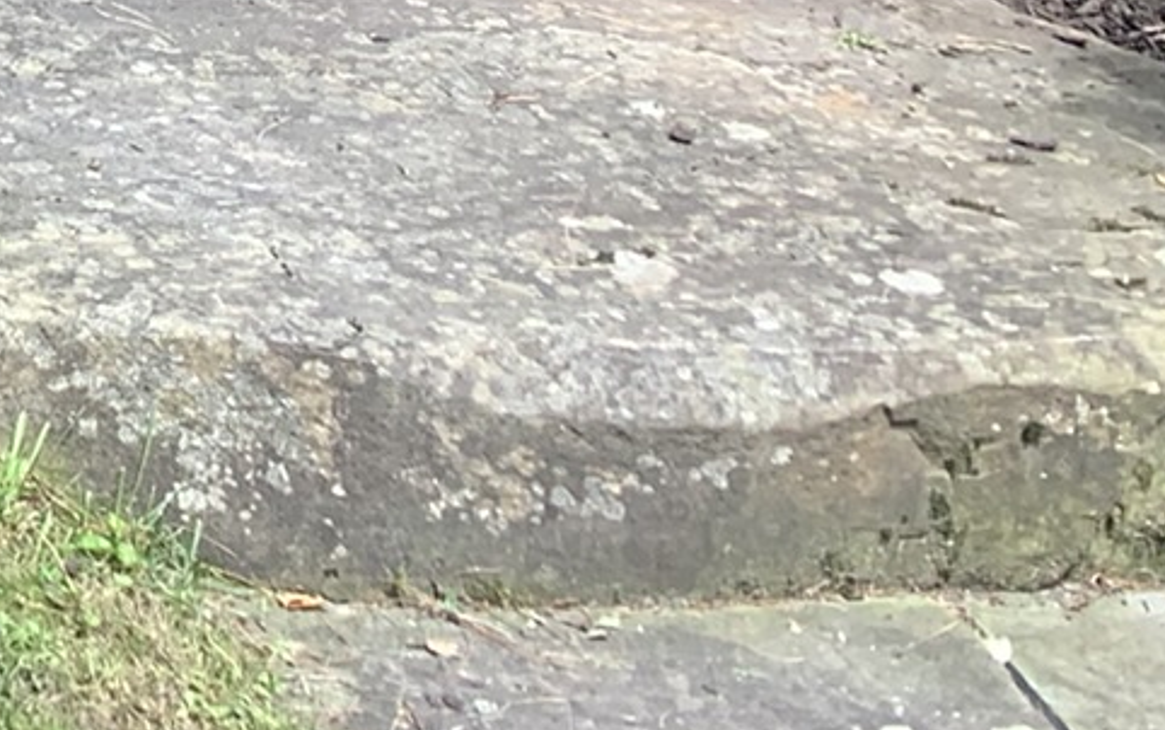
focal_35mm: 117
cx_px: -1044
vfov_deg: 9.9
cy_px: -998
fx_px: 3717
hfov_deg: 15.0
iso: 25
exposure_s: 1/264
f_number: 1.8
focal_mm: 4.25
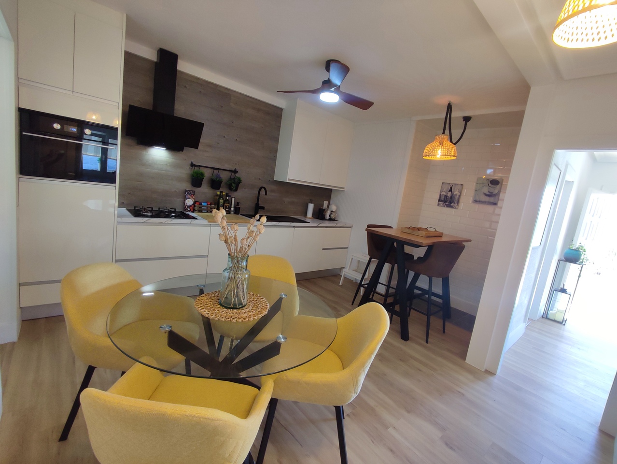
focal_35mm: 16
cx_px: 308
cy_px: 232
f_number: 2.2
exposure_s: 1/50
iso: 70
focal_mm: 1.65
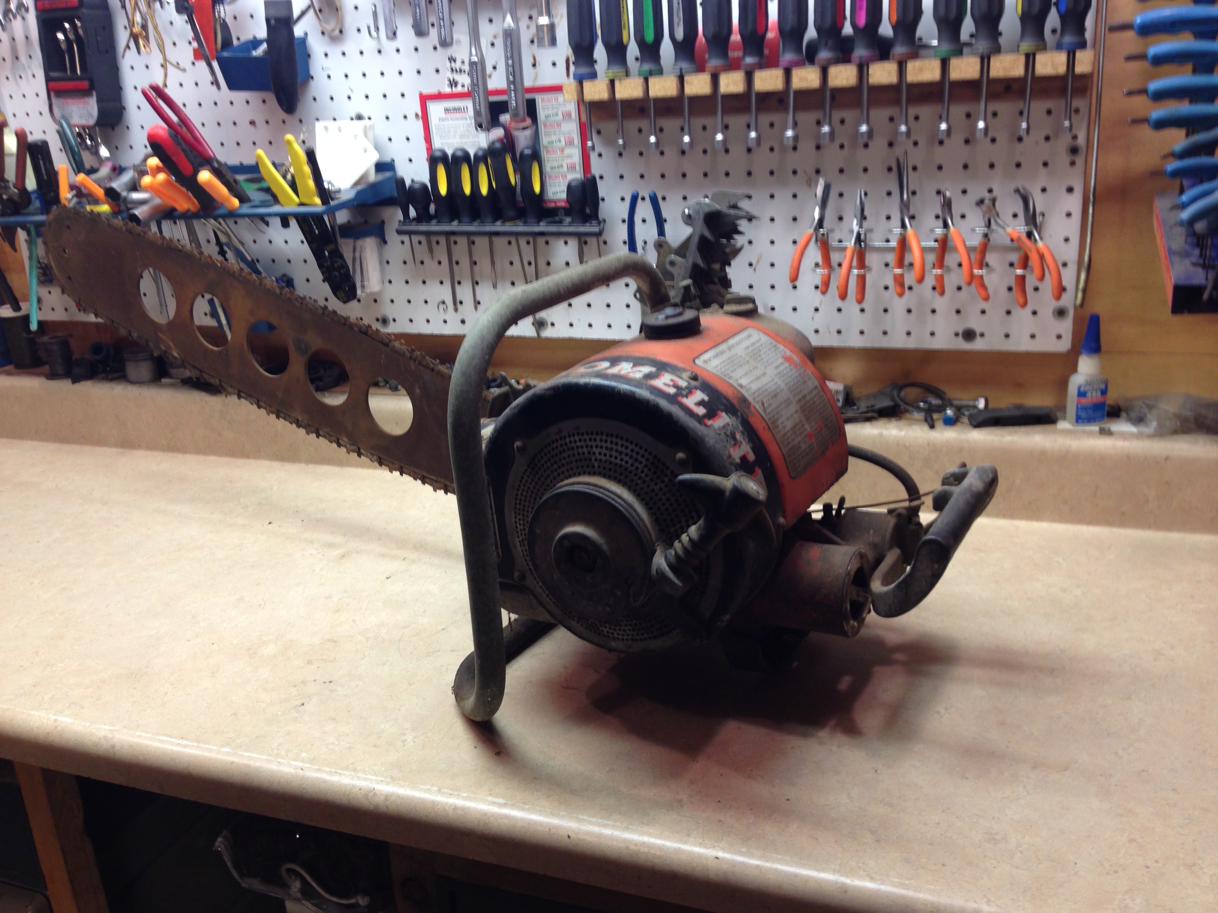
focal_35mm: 33
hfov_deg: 55.4
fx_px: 1161
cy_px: 456
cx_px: 609
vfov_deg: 42.9
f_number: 2.4
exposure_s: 1/20
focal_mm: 4.13
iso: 50
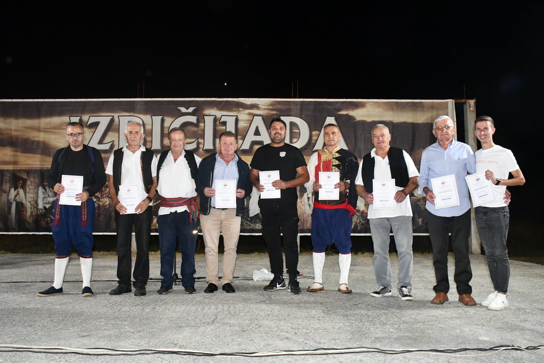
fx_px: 499
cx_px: 272
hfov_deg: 57.2
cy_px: 182
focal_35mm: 33
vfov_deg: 40.0
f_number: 6.3
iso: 5000
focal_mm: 22
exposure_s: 1/60
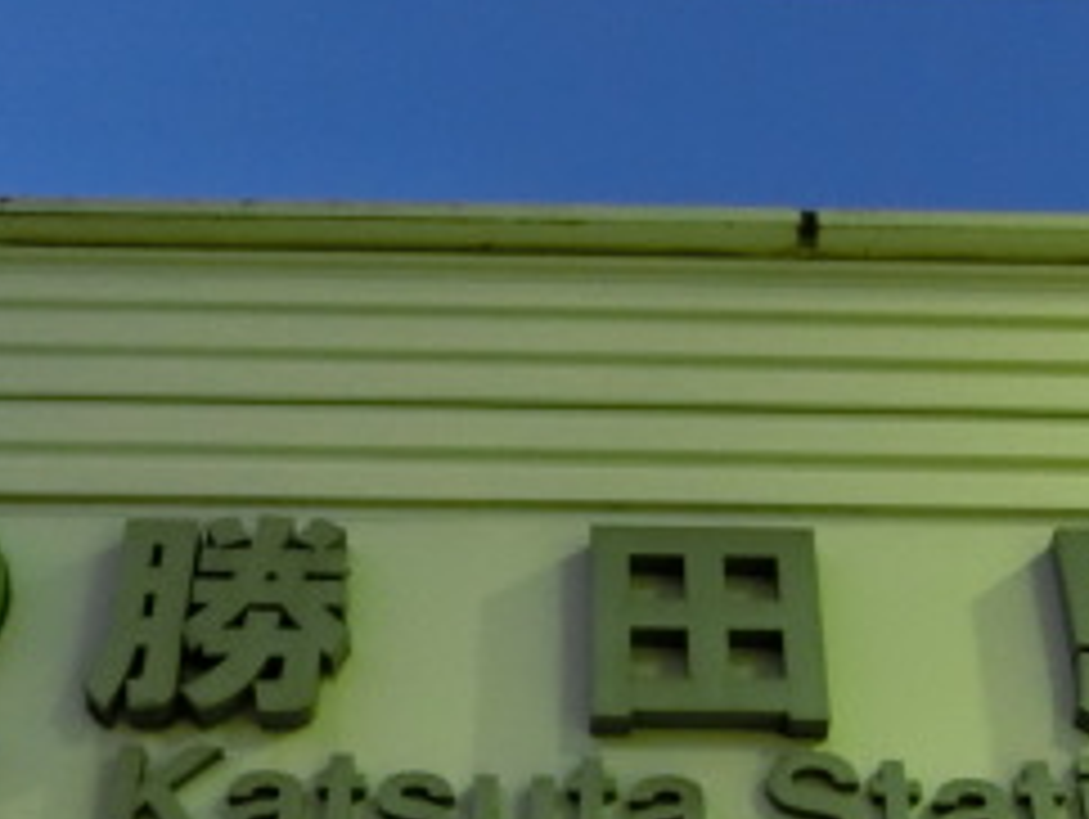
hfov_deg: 29.3
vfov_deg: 22.0
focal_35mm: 66
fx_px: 2078
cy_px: 662
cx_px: 612
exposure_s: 1/20
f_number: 3.5
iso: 800
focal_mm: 4.5
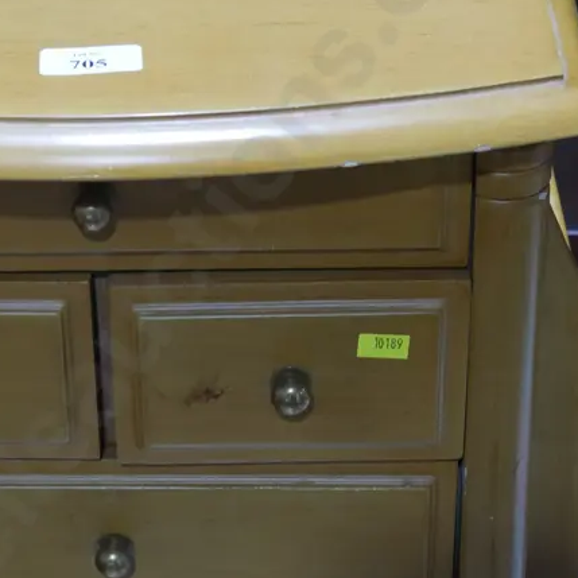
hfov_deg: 15.2
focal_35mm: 114
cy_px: 327
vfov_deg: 15.3
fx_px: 2154
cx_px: 141
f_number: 5.3
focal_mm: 27
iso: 800
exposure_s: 1/60
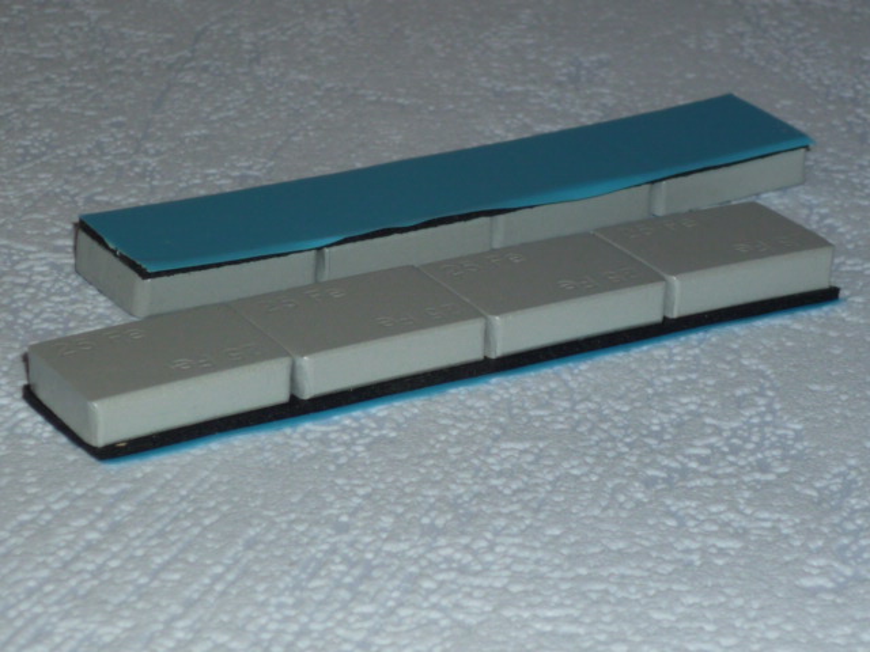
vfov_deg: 11.0
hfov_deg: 14.6
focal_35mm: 135
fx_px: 3393
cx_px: 435
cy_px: 326
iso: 100
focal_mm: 13.2
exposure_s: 1/50
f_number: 4.9
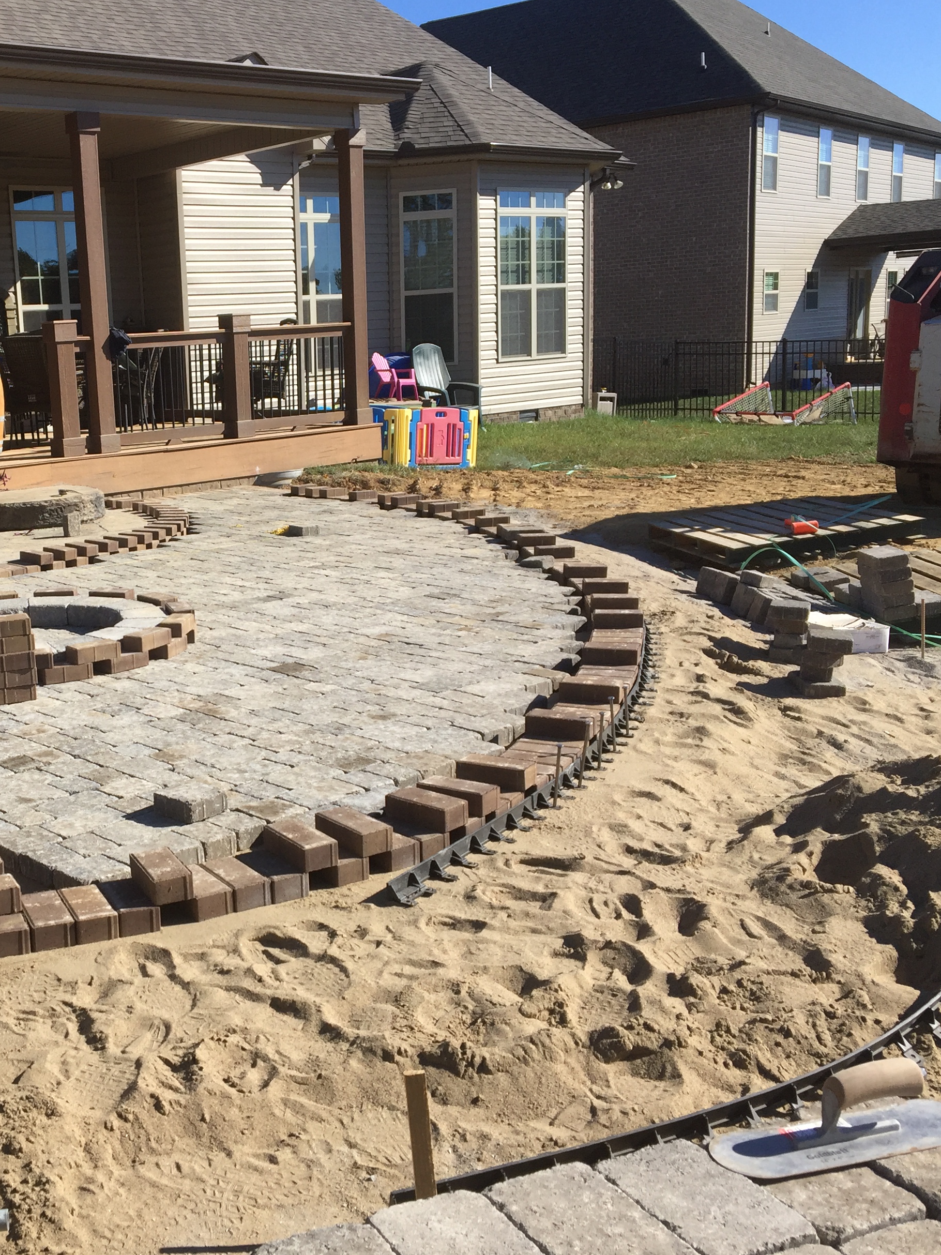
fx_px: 1414
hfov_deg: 35.4
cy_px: 625
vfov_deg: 47.9
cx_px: 165
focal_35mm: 39
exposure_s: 1/1799
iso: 32
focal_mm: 4.15
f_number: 2.2
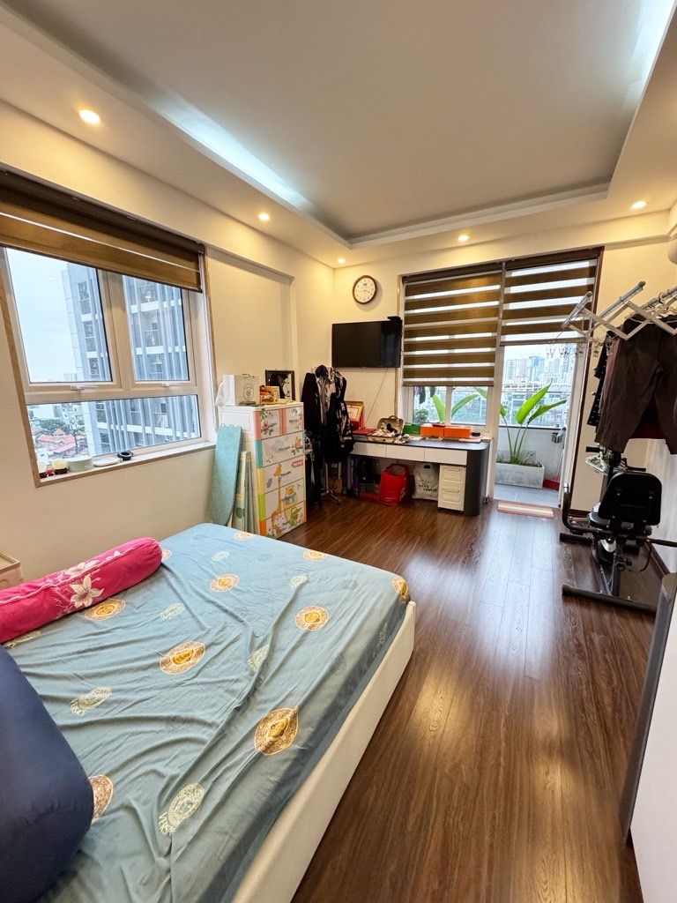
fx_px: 365
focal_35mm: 14
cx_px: 338
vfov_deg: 102.1
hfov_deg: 85.7
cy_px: 452
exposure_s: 1/100
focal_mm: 2.22
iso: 320
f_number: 2.2
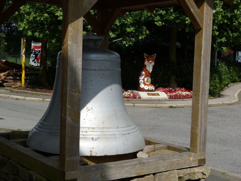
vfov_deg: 25.2
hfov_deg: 33.2
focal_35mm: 58
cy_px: 90
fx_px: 404
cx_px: 120
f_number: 4
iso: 100
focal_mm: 10.5
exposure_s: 1/1600
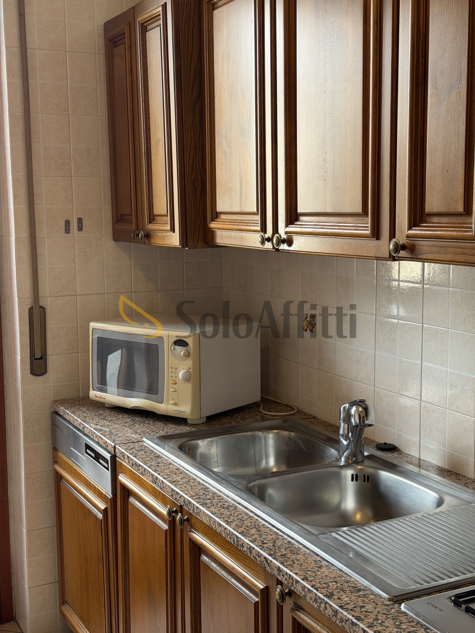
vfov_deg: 39.7
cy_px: 316
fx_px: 878
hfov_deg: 30.3
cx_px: 238
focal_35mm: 48
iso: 100
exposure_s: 1/103
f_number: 1.78
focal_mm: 6.76
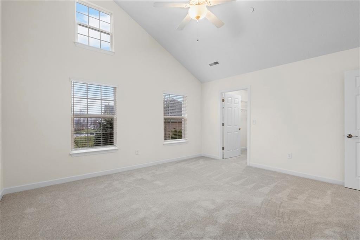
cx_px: 180
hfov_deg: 96.8
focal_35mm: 16
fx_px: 160
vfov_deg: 73.7
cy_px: 120
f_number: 8
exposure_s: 1/1.25
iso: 320
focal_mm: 16
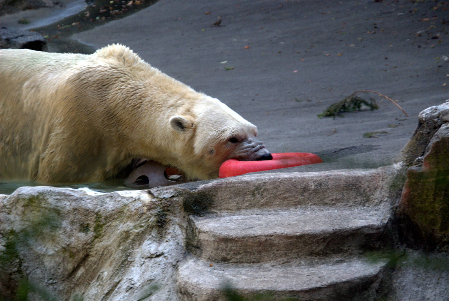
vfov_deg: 7.9
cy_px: 150
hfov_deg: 11.8
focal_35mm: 174
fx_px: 2173
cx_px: 224
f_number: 6
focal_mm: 116
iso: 640
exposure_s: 1/125
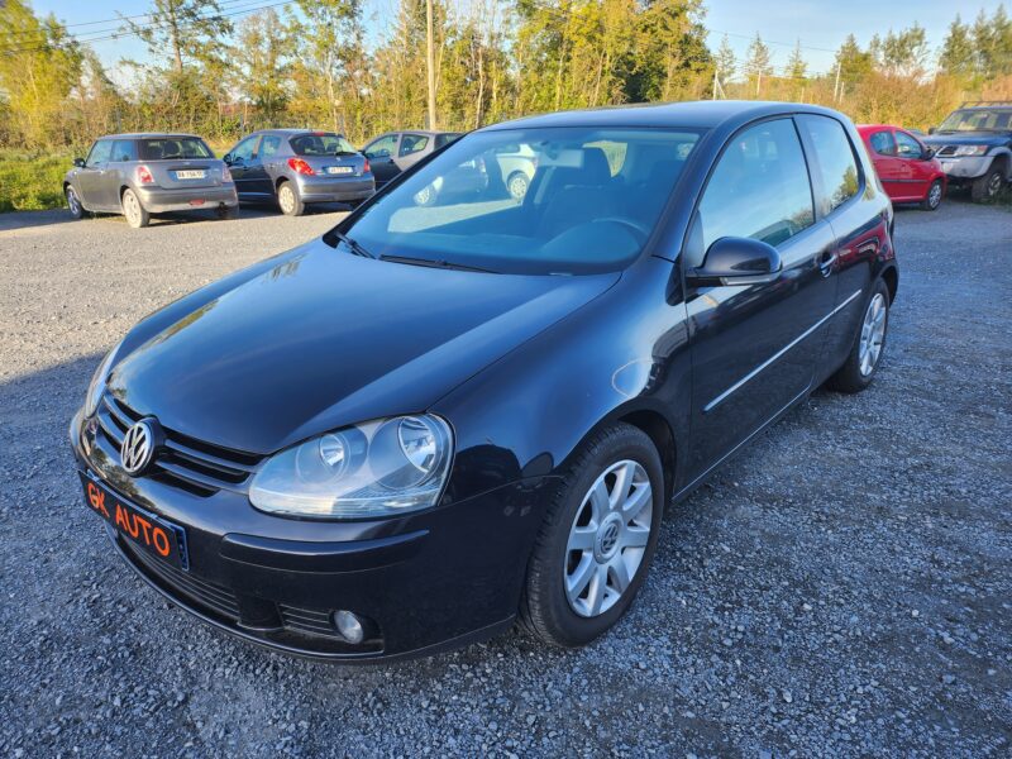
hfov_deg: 71.6
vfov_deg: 56.8
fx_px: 702
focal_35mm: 24
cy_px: 380
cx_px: 506
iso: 50
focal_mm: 5
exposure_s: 1/451
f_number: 1.8
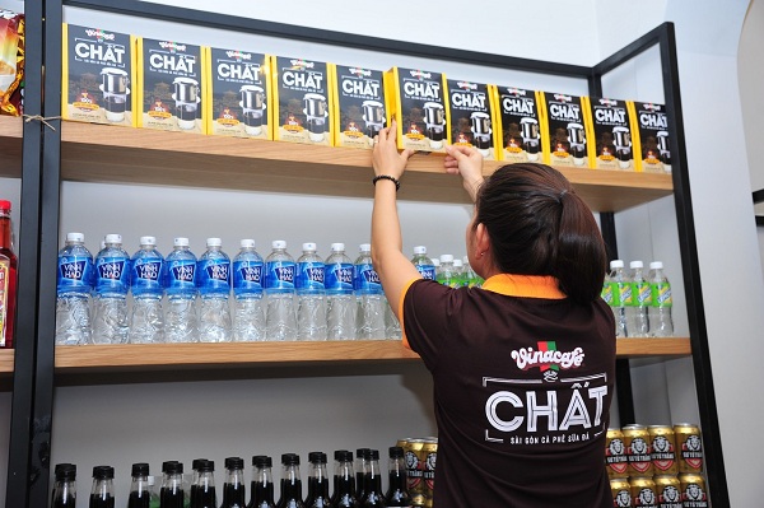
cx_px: 382
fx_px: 806
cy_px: 254
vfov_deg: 35.0
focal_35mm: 38
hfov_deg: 50.7
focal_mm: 38
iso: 800
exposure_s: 1/80
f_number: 5
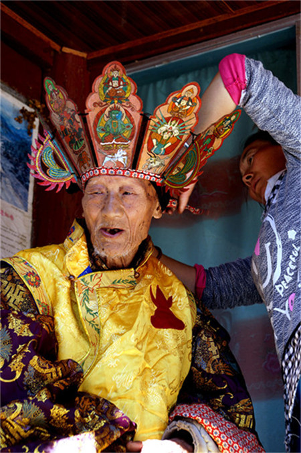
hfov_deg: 16.2
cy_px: 226
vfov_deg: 24.2
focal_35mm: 84
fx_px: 1054
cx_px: 150
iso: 100
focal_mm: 56
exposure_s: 1/60
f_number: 4.5
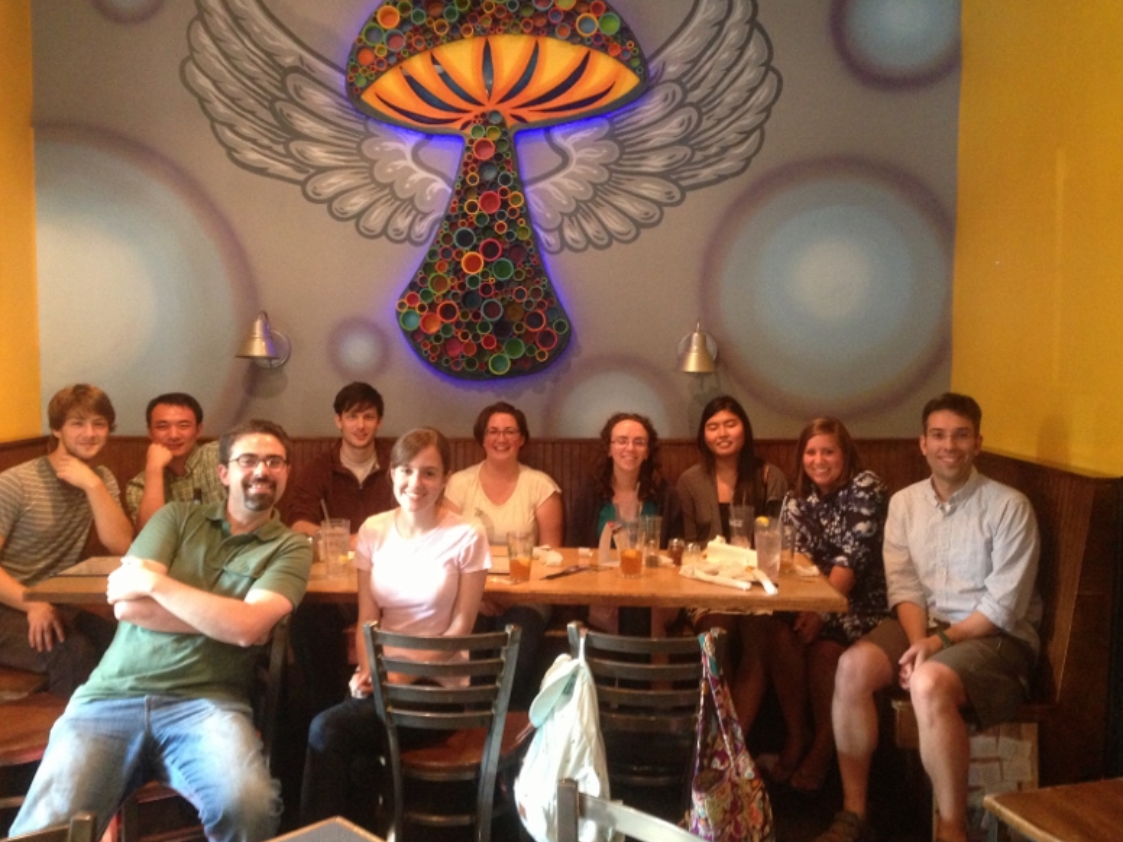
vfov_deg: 41.8
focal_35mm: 34
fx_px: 1103
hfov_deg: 54.0
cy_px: 424
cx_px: 557
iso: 400
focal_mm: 4.13
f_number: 2.4
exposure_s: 1/15
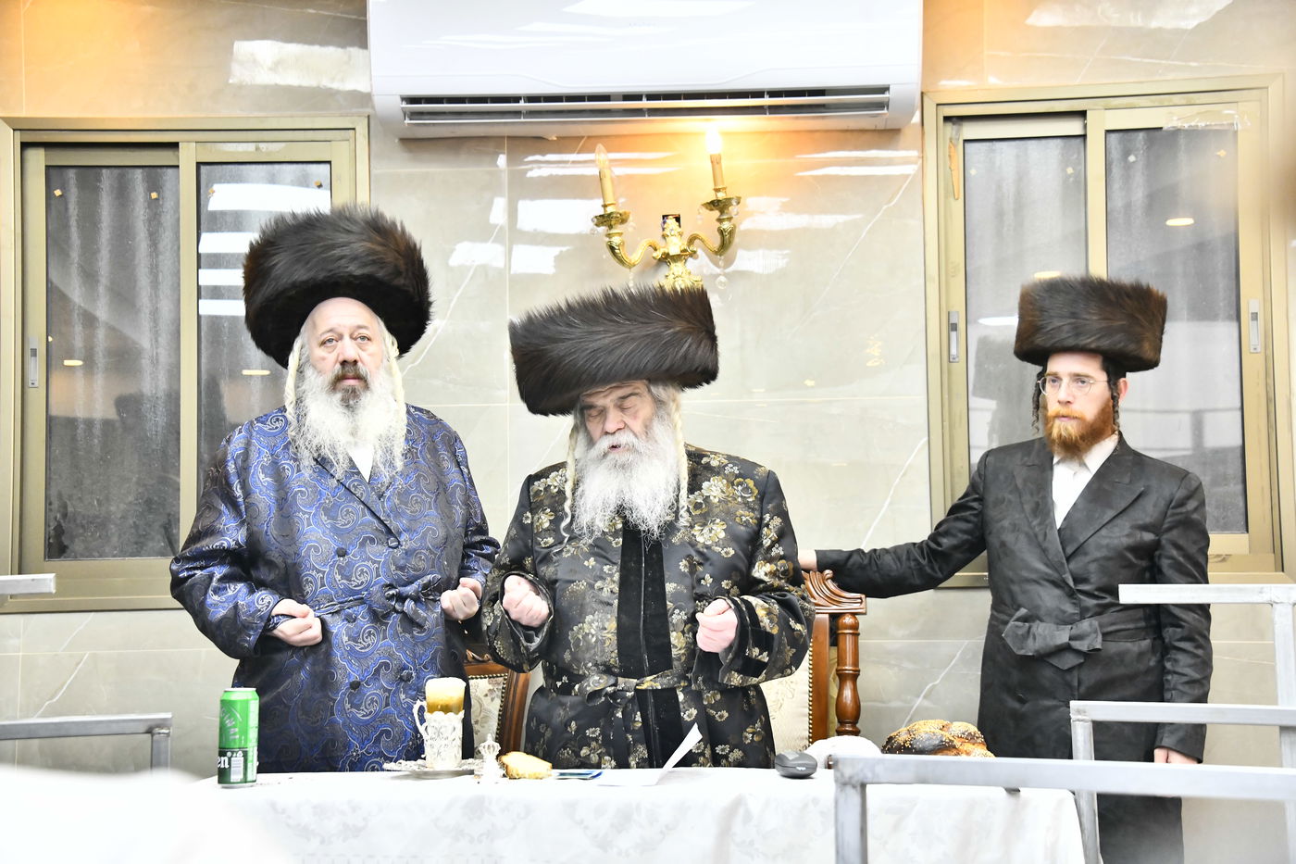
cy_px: 432
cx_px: 648
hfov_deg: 34.5
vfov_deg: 23.4
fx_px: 2088
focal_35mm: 58
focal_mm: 58
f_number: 5.6
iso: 3200
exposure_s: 1/250
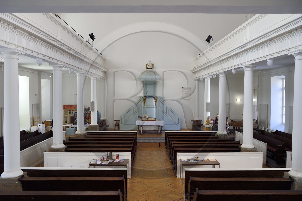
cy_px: 100
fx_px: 252
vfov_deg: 43.6
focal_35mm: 30
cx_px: 151
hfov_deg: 62.0
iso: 250
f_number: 7.1
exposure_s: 1/6
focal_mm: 30
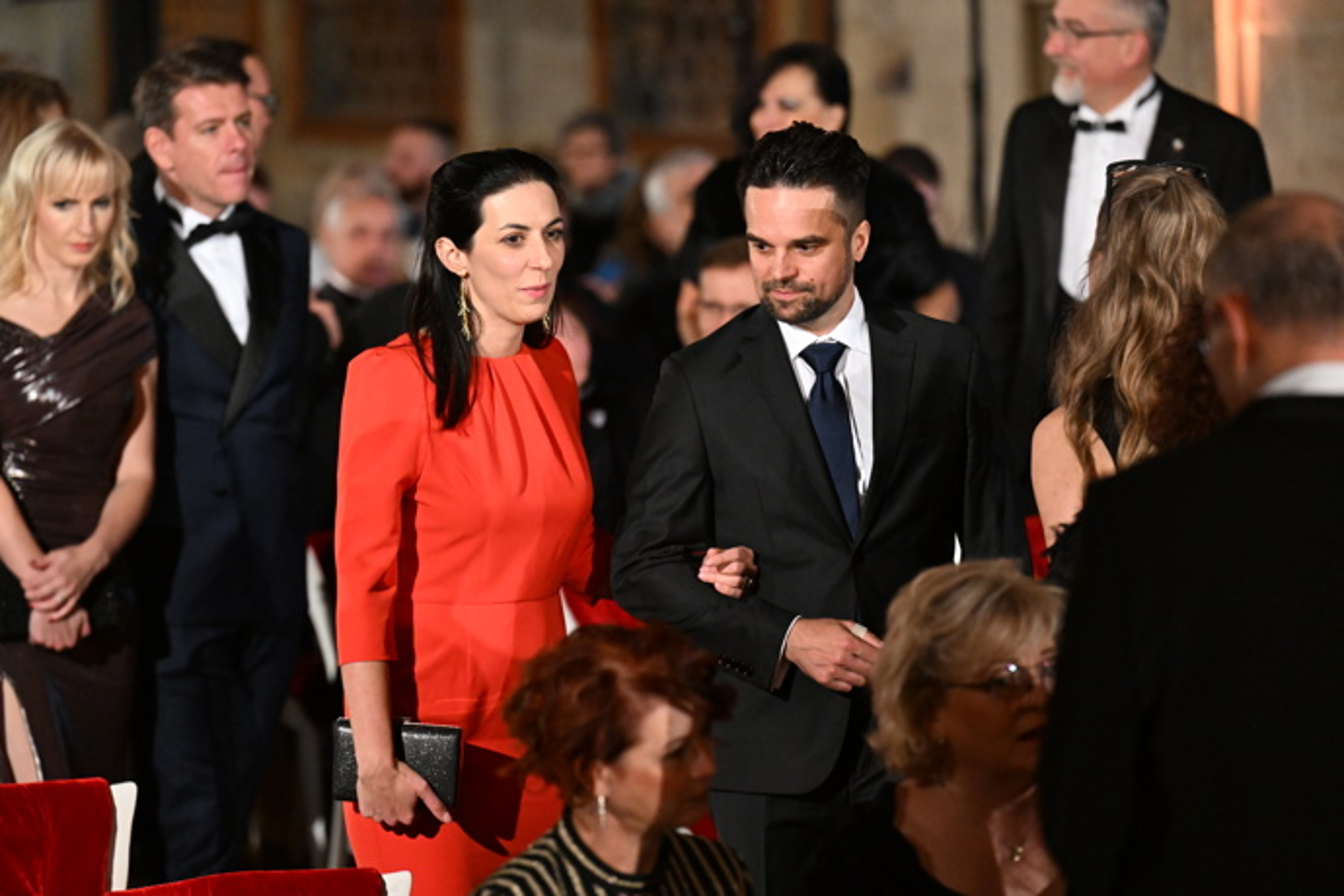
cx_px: 672
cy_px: 448
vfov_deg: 6.9
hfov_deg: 10.3
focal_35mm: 200
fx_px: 7466
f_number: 4
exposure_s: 1/320
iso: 8000
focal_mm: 200
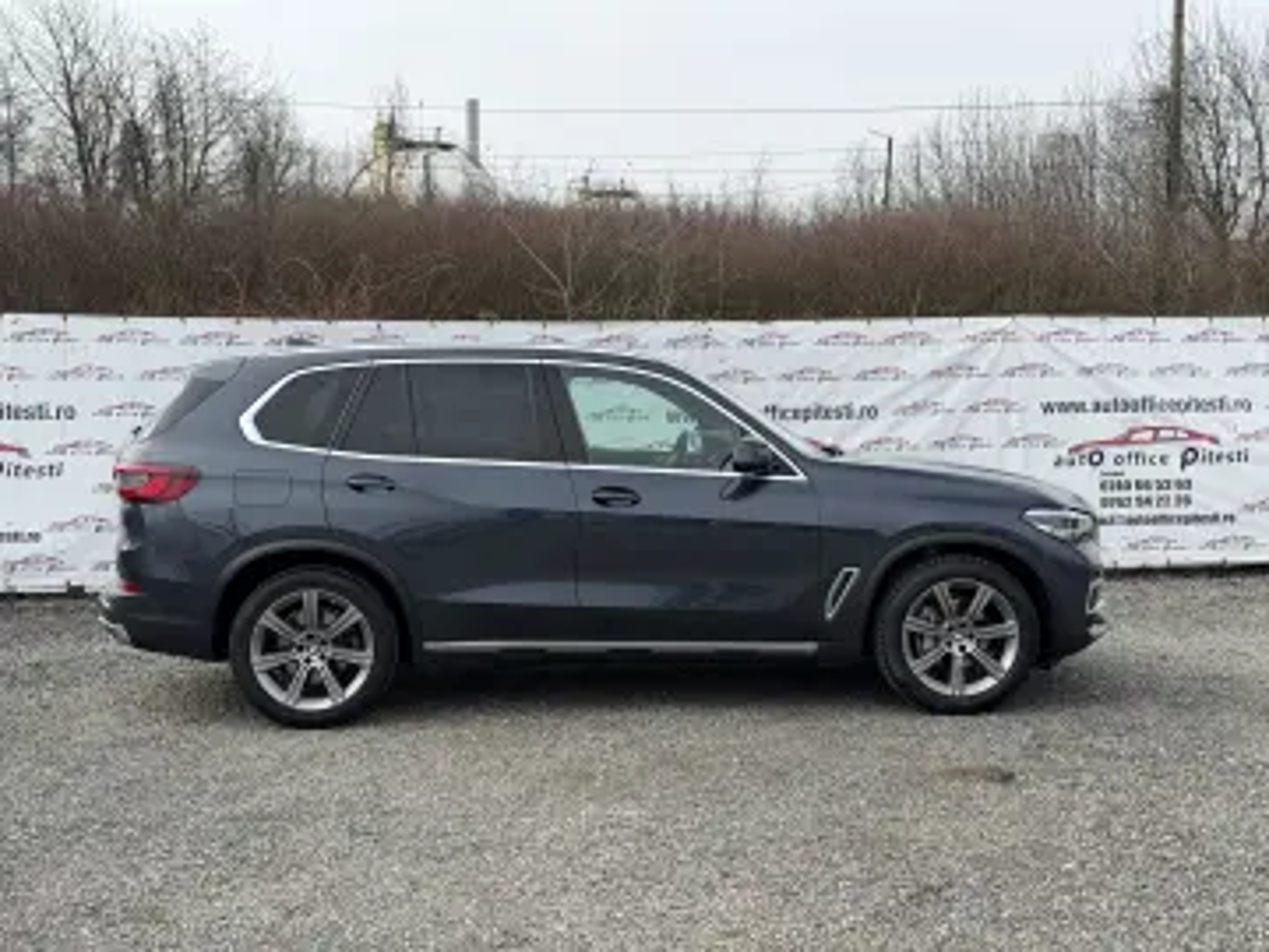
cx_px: 634
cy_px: 476
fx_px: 1760
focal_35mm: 48
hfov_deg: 39.7
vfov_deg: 30.3
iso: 64
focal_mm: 6.76
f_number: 1.78
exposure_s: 1/3226
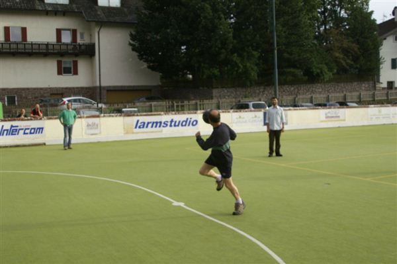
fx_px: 463
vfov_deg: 31.8
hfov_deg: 46.4
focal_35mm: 42
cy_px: 132
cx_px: 198
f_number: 4.5
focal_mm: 28
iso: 800
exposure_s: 1/1250
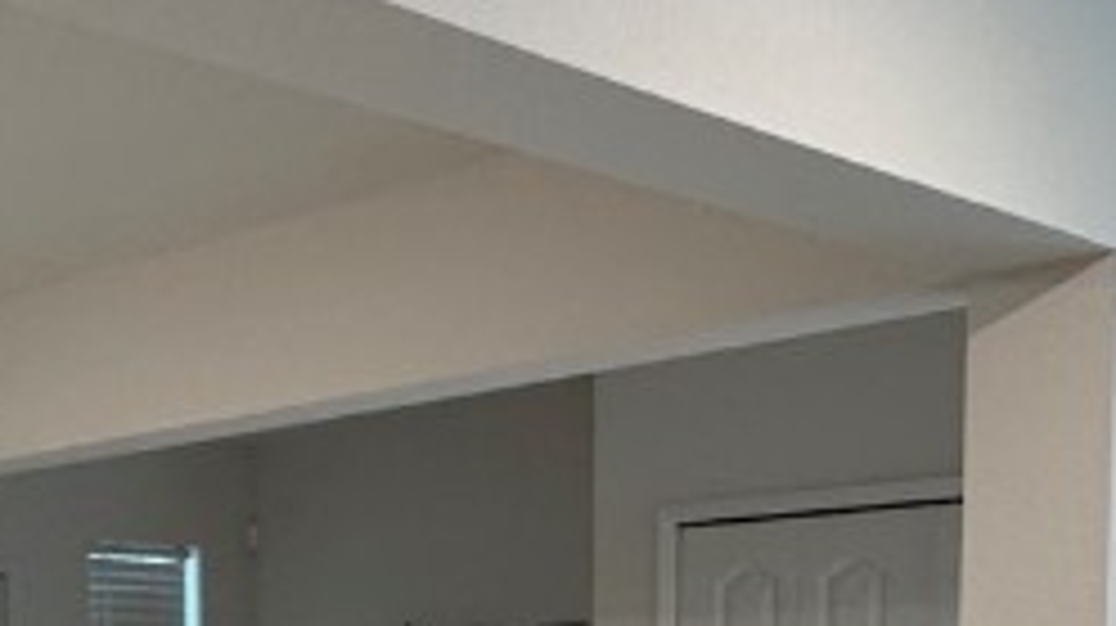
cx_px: -32
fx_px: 1863
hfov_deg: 30.7
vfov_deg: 17.6
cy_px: 865
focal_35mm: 63
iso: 200
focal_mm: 2.22
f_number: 2.2
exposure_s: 1/60
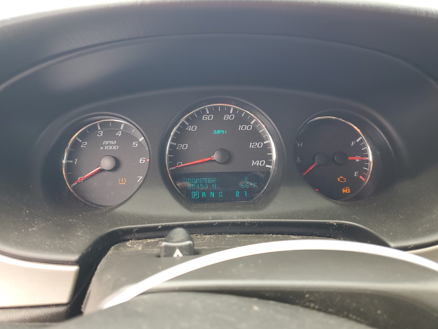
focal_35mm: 26
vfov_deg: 53.1
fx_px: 329
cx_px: 219
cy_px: 164
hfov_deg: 67.3
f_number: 1.5
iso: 58
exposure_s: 1/120
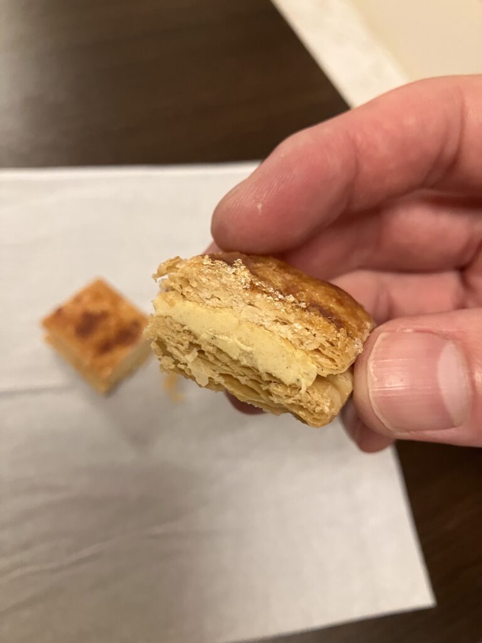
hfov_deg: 49.7
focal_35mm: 28
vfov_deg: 63.4
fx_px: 520
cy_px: 322
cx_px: 241
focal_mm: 3.99
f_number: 1.8
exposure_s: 1/60
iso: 250
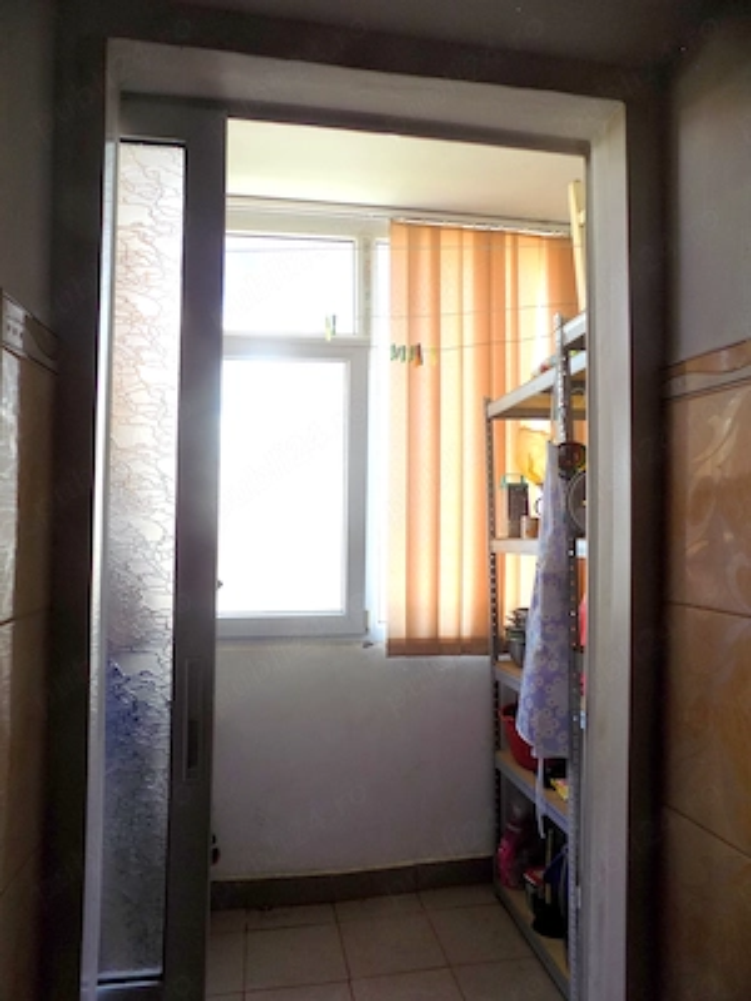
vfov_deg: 73.9
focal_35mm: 23
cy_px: 500
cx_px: 376
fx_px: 665
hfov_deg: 58.9
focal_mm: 4
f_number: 3.1
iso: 80
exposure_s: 1/30
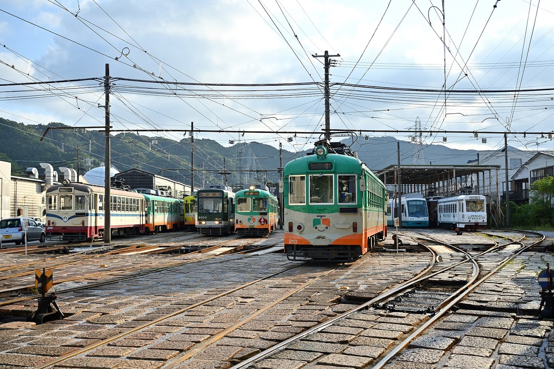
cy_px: 184
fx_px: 508
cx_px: 277
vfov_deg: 39.9
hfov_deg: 57.2
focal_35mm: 33
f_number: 5.6
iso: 100
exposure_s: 1/640
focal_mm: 22
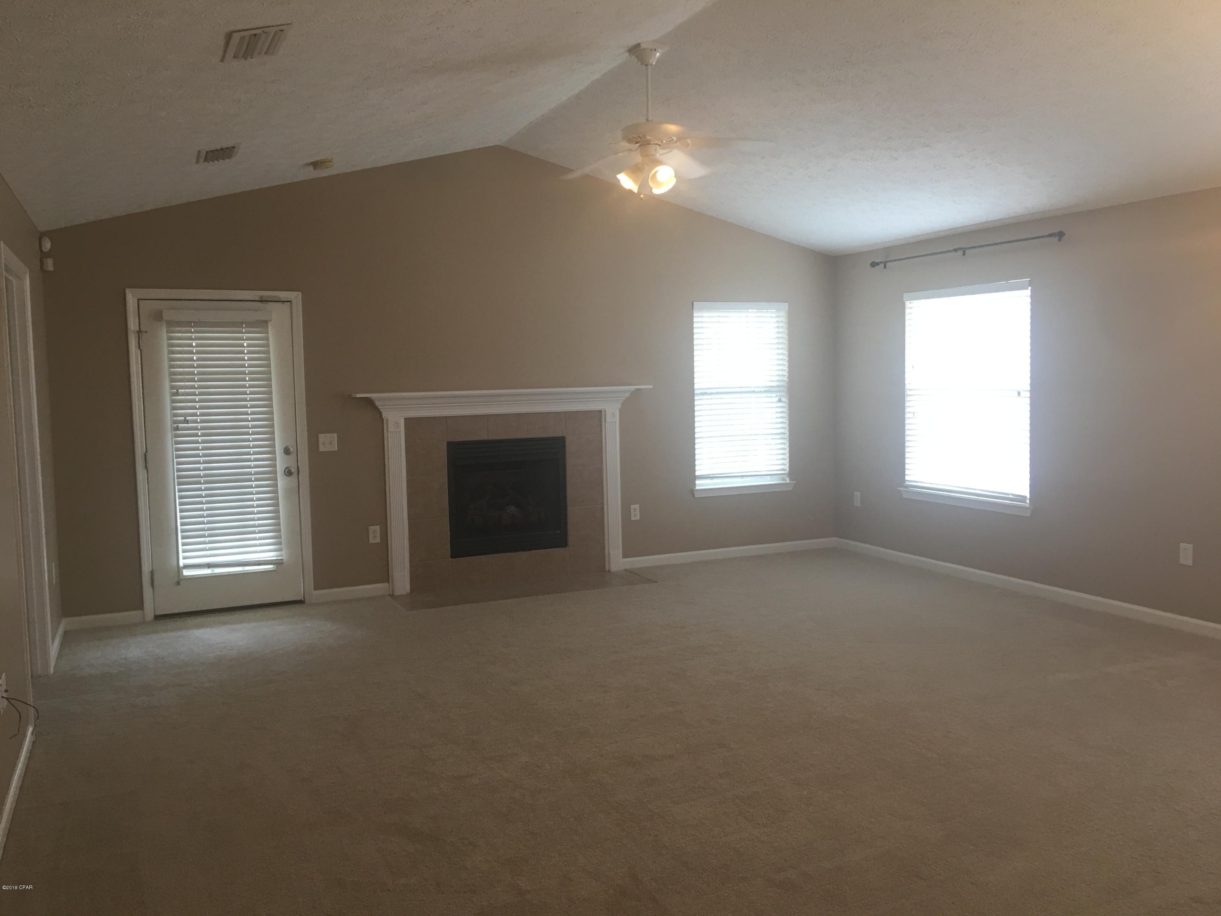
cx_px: 610
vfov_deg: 48.2
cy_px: 458
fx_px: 1023
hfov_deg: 61.7
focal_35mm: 29
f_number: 2.2
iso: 32
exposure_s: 1/15
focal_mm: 4.15
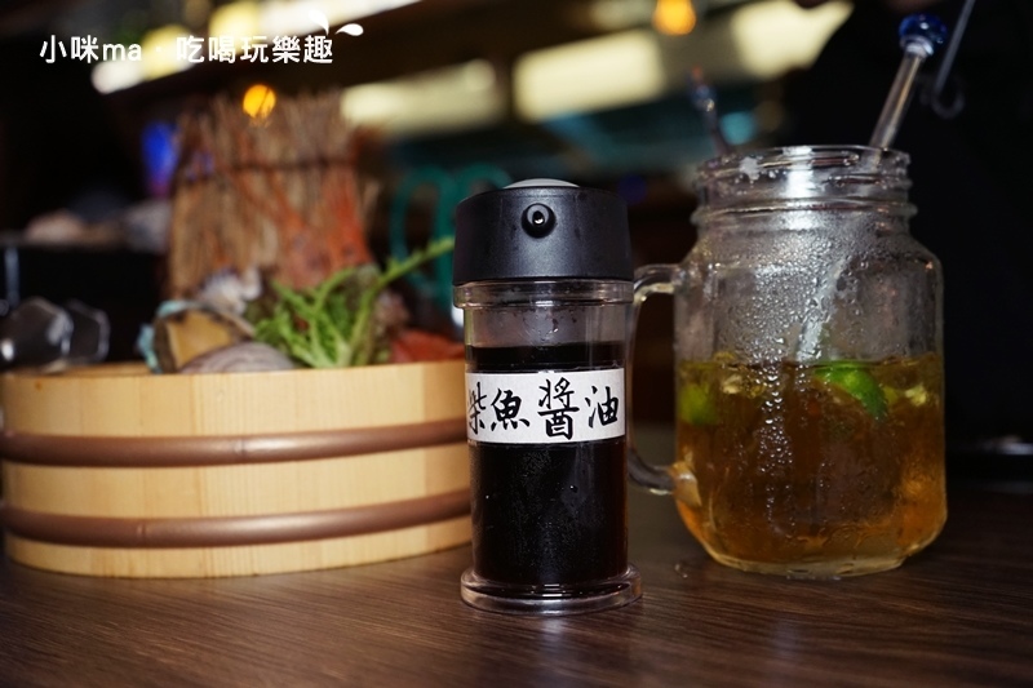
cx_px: 516
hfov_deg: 51.9
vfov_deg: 35.9
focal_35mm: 37
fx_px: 1061
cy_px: 344
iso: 1600
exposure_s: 1/60
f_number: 4
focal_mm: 37
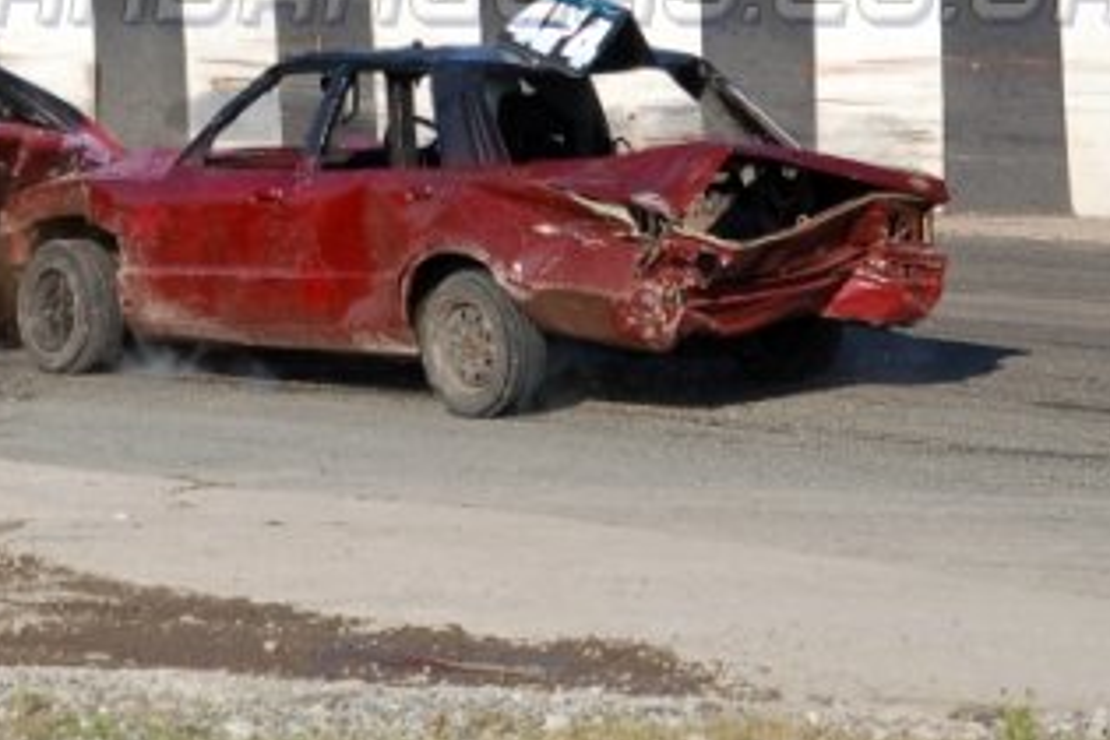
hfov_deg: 10.4
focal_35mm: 198
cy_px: -4
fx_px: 6105
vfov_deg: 6.9
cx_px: 180
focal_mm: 65
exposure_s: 1/1000
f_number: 5.3
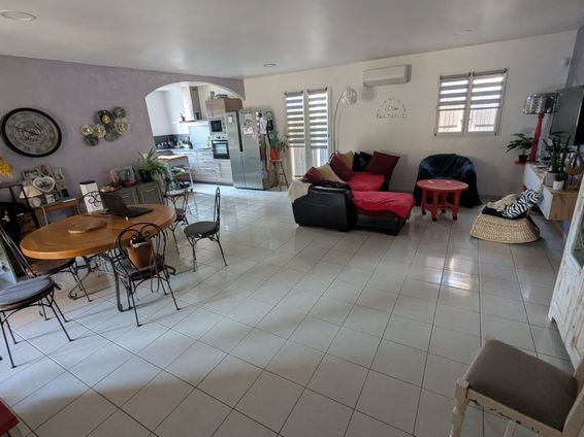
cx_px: 292
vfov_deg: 74.7
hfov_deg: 91.1
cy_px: 217
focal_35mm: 17
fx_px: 287
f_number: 2.2
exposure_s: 1/23.8
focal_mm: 2.35
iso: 287
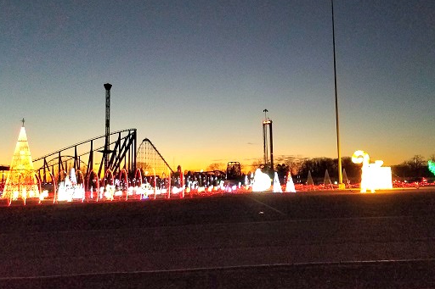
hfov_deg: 51.5
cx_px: 263
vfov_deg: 35.8
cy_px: 121
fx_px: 447
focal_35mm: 37
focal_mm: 4.2
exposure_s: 1/30
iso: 640
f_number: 1.7
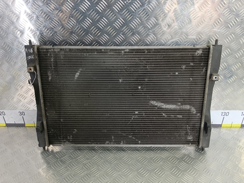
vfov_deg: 51.4
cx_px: 122
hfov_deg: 65.3
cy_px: 92
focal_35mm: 27
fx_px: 190
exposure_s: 1/50
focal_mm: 4.11
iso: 150
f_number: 1.6
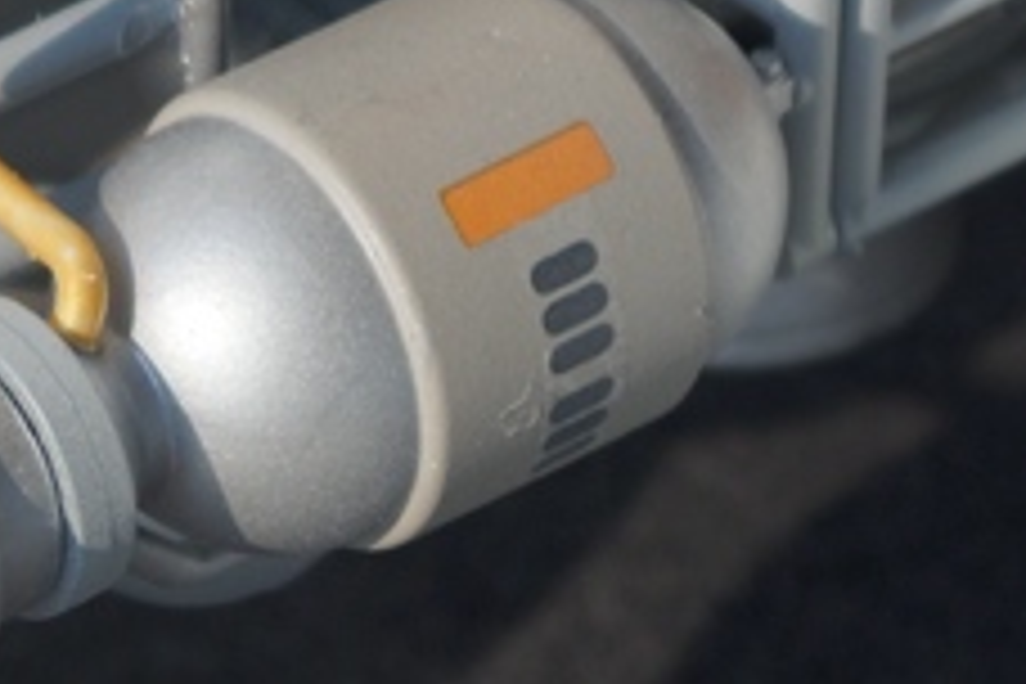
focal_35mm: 361
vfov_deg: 3.8
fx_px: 10293
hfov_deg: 5.7
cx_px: 104
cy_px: -189
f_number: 6.3
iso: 100
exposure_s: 1/500
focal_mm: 55
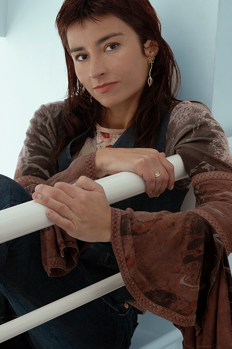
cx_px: 116
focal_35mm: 100
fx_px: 968
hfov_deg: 13.7
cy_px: 158
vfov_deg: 20.4
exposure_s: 1/160
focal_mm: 60
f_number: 6.3
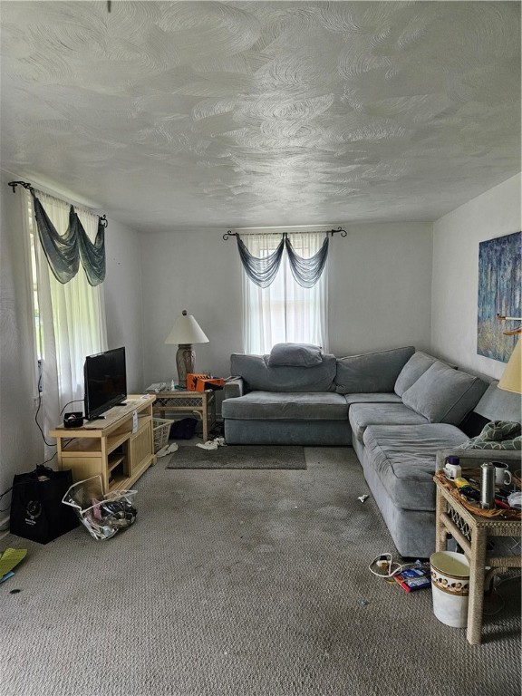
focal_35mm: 23
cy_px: 348
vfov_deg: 73.9
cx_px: 261
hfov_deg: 58.9
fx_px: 462
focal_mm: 5.4
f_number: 1.8
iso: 500
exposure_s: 1/120
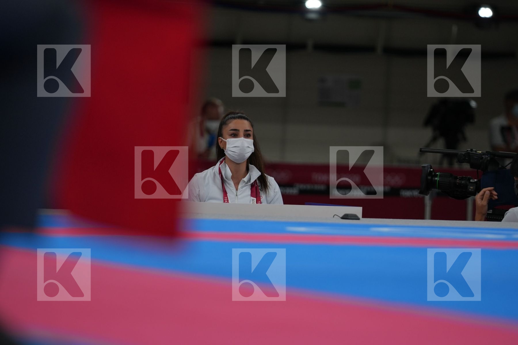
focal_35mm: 300
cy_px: 172
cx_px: 259
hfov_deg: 6.9
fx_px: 4316
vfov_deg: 4.6
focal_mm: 200
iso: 320
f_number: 2.8
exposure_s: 1/1000
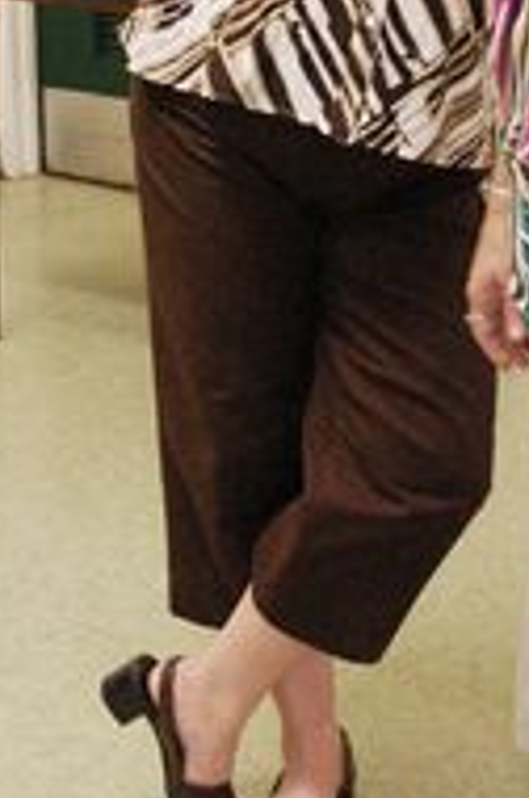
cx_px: 437
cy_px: 113
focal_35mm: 120
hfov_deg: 11.3
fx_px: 2654
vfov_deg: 16.9
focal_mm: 38
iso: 1600
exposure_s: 1/60
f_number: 5
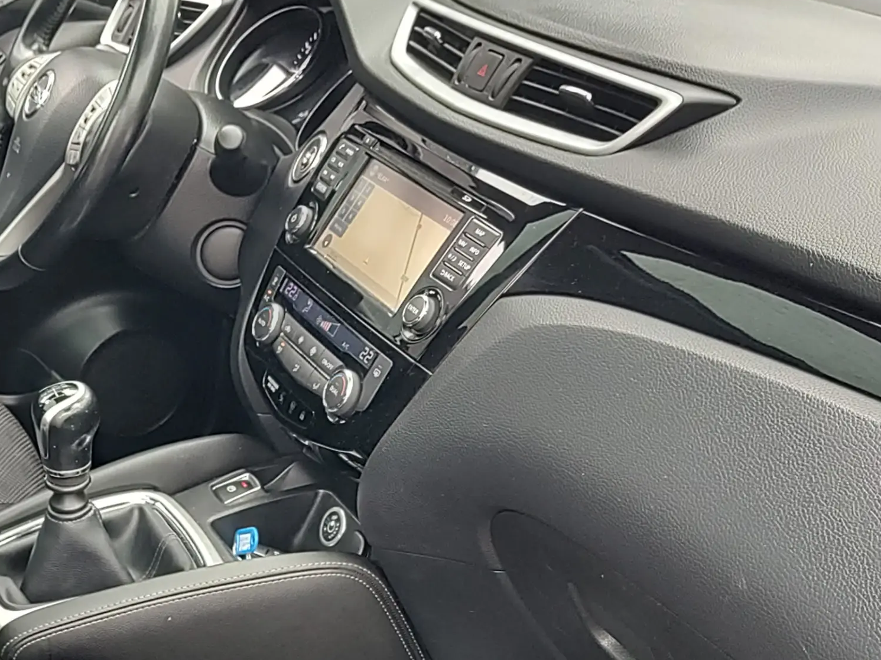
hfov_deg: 31.3
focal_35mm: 57
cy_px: 621
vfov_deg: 24.7
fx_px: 1451
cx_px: 3
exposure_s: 1/100
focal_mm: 5.56
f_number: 1.8
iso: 213
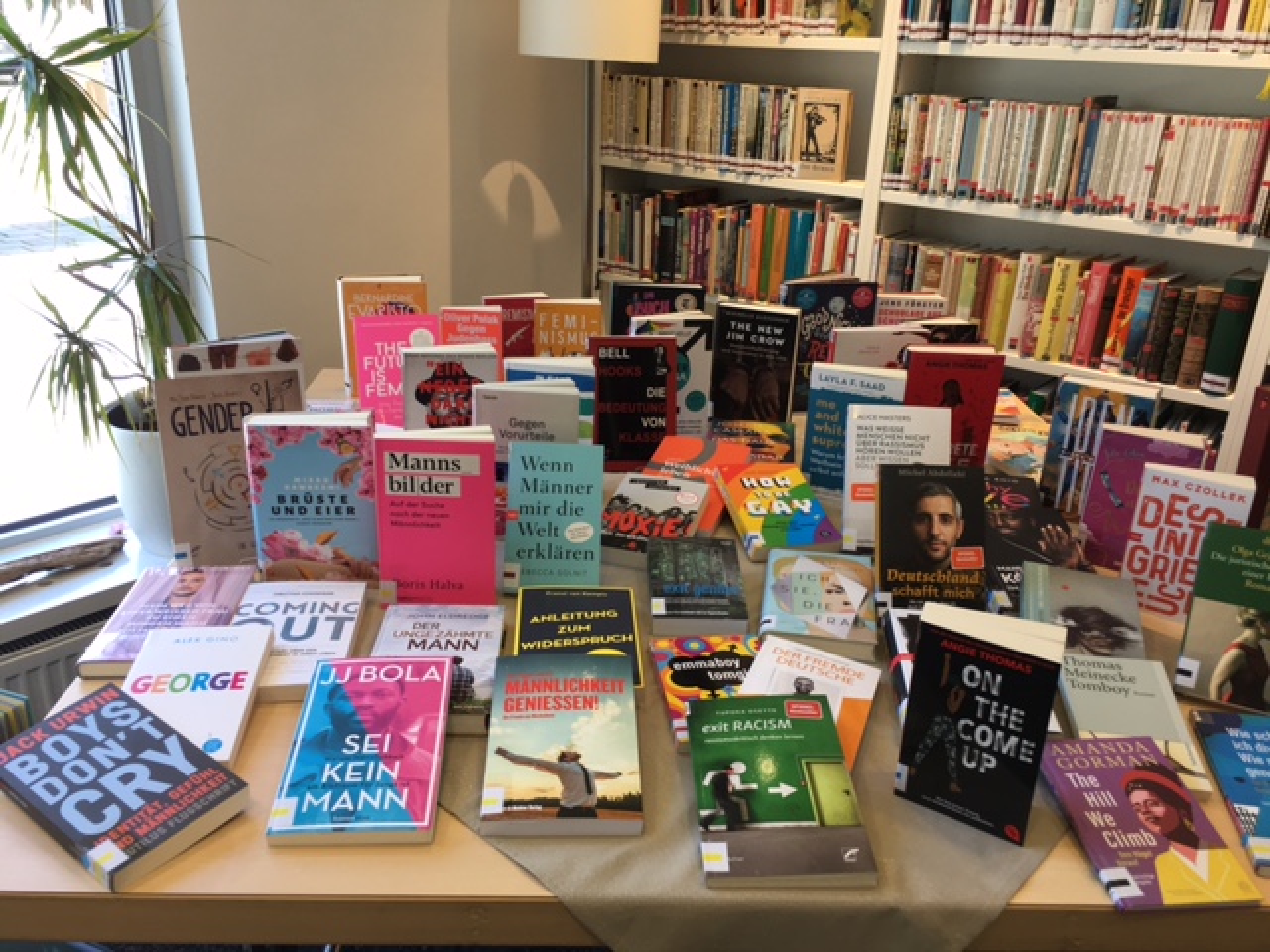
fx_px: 1064
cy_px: 476
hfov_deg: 61.7
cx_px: 635
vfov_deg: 48.2
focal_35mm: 29
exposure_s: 1/100
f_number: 2.2
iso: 40
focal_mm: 4.15
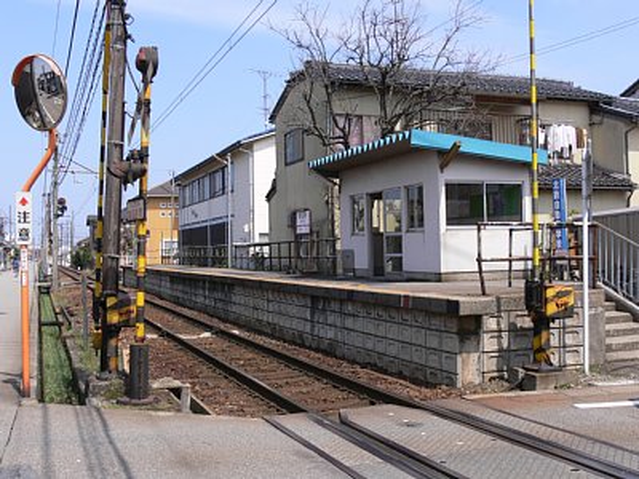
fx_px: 738
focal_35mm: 40
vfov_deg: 36.0
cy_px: 240
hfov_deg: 46.8
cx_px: 320
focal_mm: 8.5
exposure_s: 1/320
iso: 80
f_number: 5.6
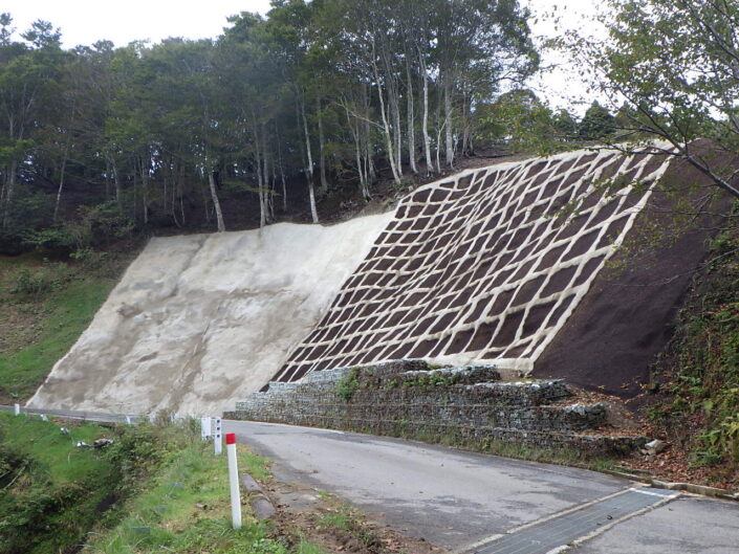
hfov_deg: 63.4
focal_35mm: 28
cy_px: 277
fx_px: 598
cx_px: 370
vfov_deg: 49.8
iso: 125
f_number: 4.2
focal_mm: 5
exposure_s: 1/160
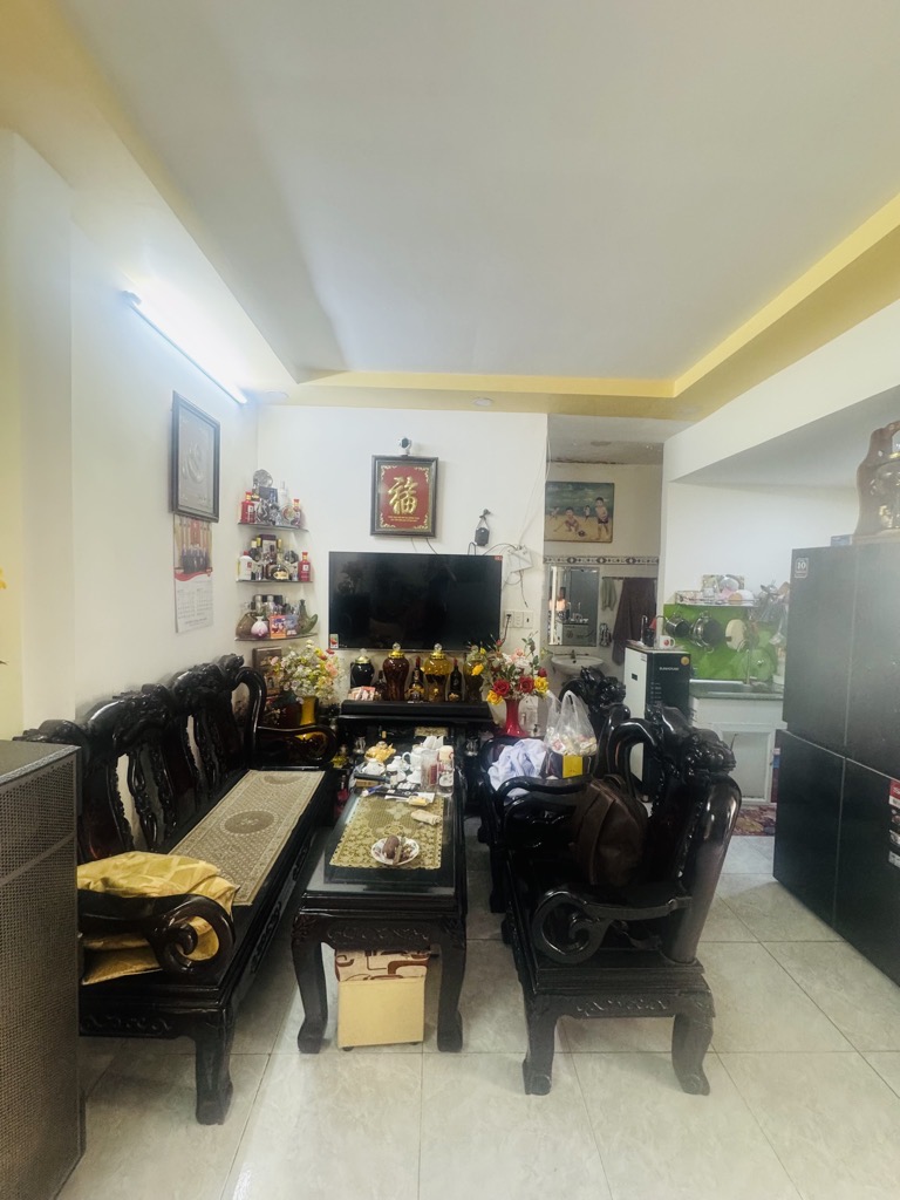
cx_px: 450
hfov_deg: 85.7
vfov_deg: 102.1
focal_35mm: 14
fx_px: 485
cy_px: 600
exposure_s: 1/50
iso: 250
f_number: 2.2
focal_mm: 2.22
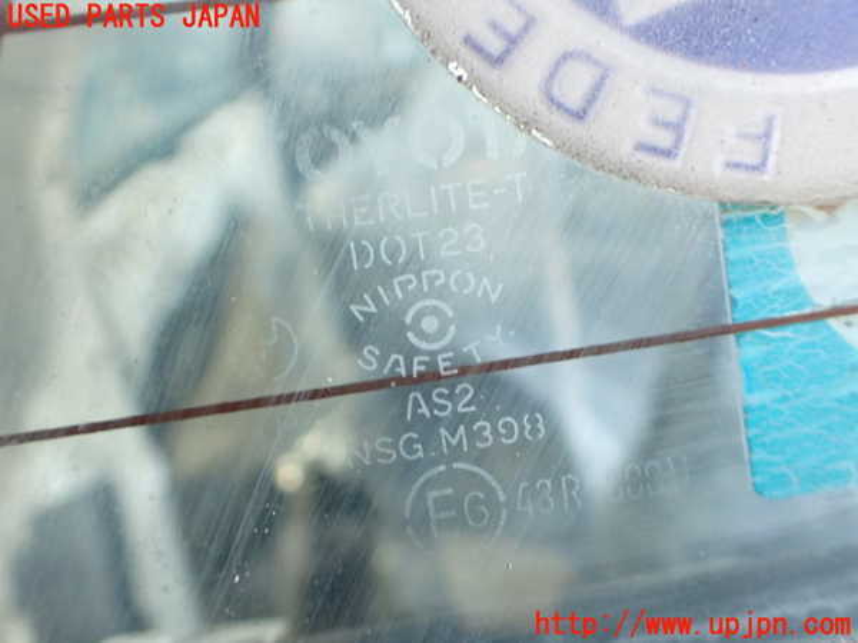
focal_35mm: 30
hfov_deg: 60.0
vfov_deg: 46.8
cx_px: 429
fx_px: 744
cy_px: 322
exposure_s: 1/40
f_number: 2.3
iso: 800
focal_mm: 5.4
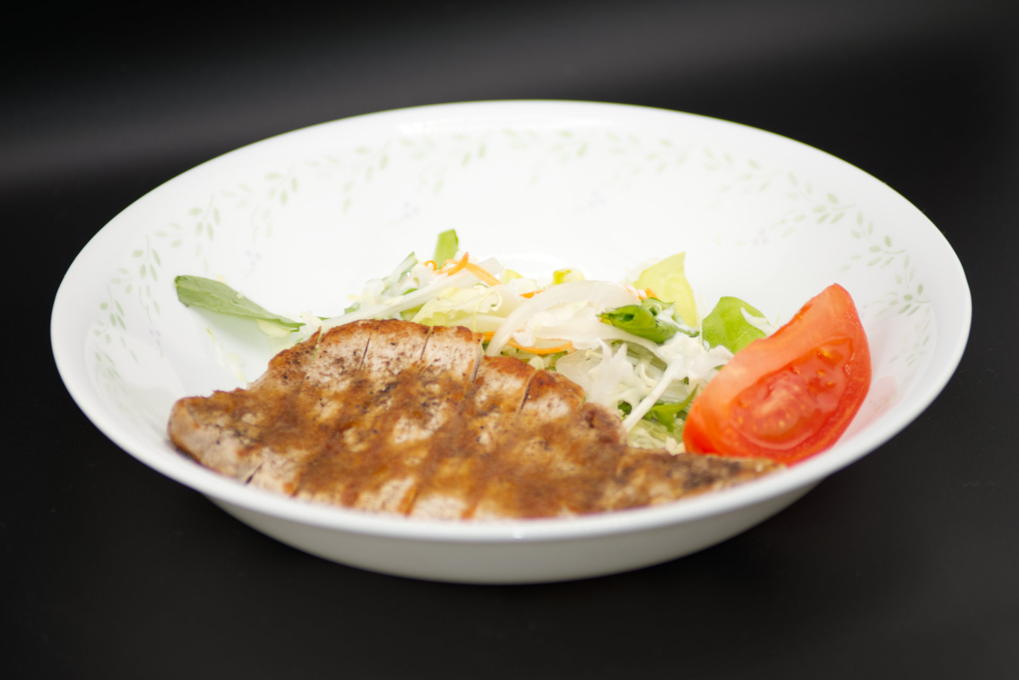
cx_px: 510
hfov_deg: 7.4
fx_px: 7927
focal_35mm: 280
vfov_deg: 4.9
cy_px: 340
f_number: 5.3
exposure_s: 1/250
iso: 400
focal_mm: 280
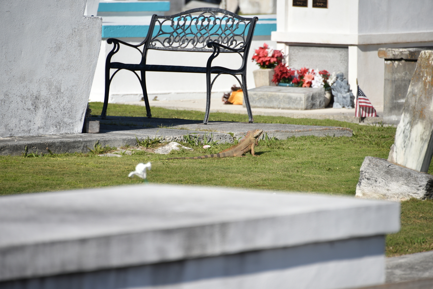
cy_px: 144
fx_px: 3609
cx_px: 216
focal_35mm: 300
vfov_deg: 4.6
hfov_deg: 6.9
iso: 100
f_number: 6.3
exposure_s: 1/640
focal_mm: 300
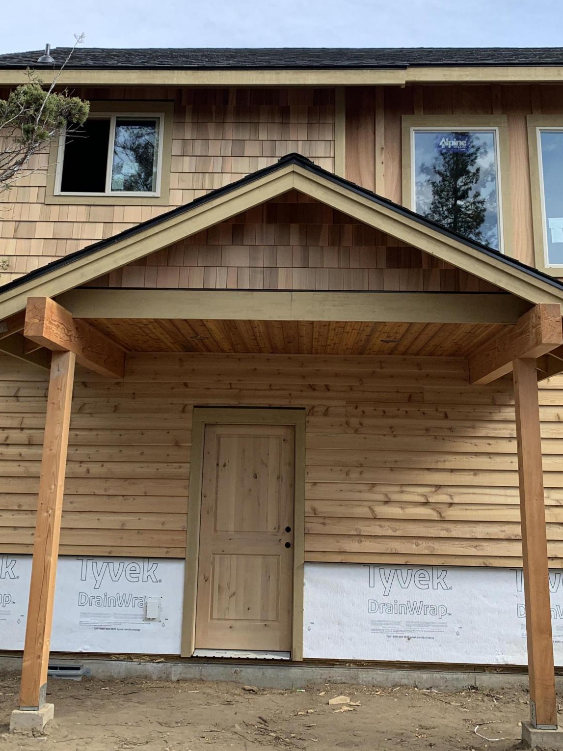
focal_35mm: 34
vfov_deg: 53.7
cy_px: 309
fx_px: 737
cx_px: 270
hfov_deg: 41.8
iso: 25
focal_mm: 4.25
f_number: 1.8
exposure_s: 1/1001
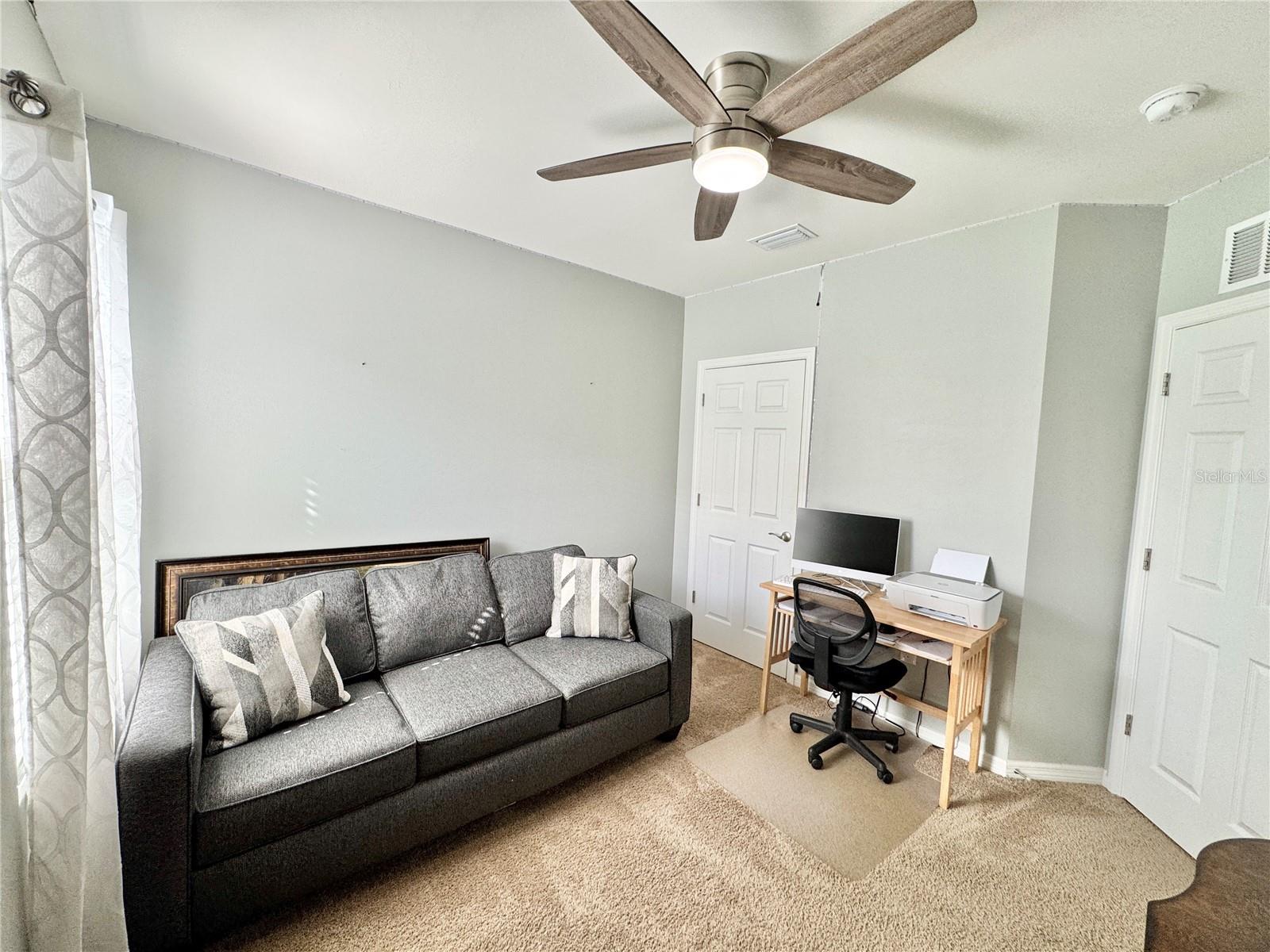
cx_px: 635
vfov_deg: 85.7
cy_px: 476
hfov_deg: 102.1
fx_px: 514
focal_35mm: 14
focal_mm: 2.22
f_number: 2.2
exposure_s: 1/120
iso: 125
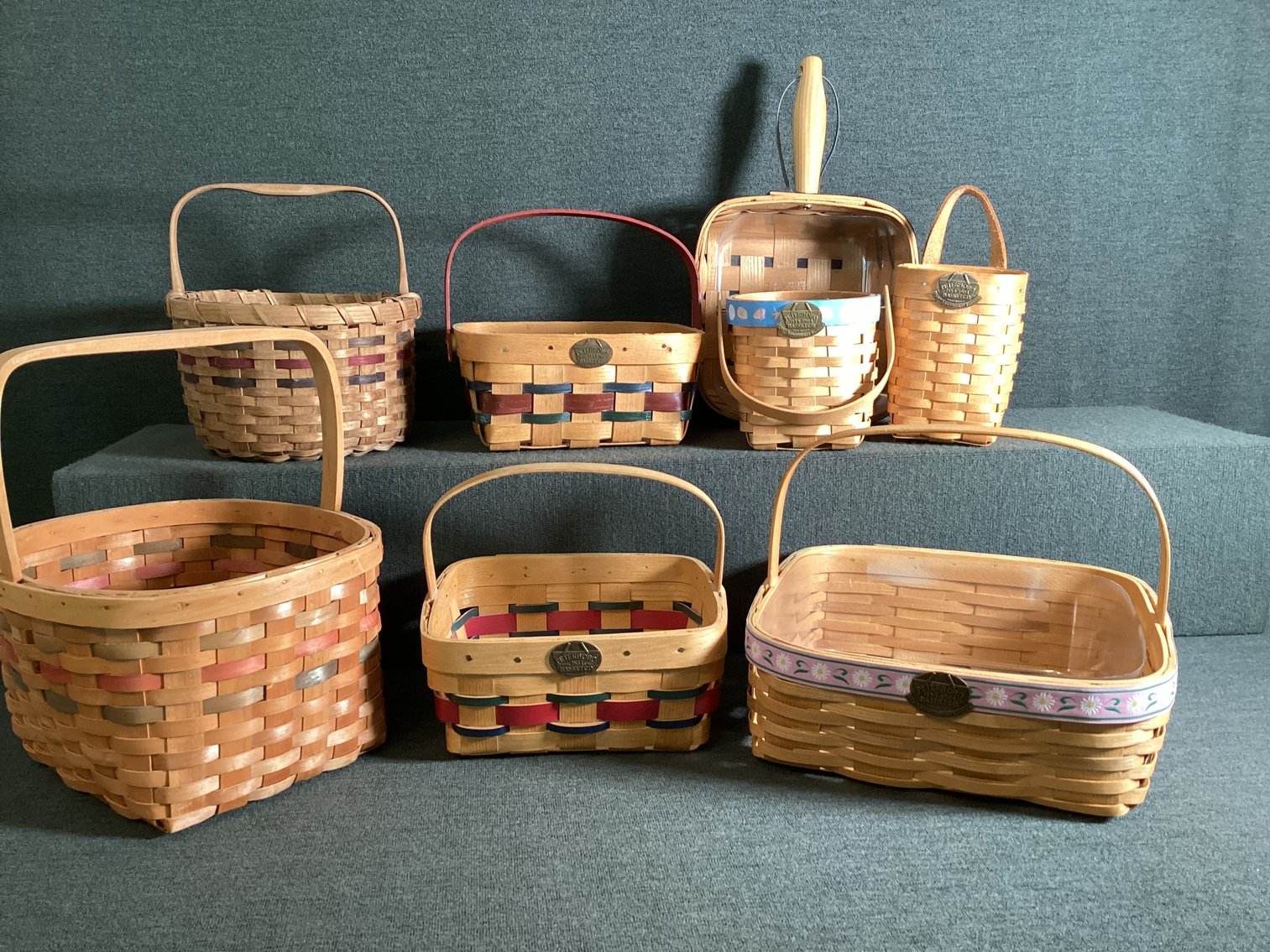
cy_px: 476
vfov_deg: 45.4
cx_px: 635
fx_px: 1137
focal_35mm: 31
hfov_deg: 58.3
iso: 250
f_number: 2.4
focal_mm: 3.3
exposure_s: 1/60
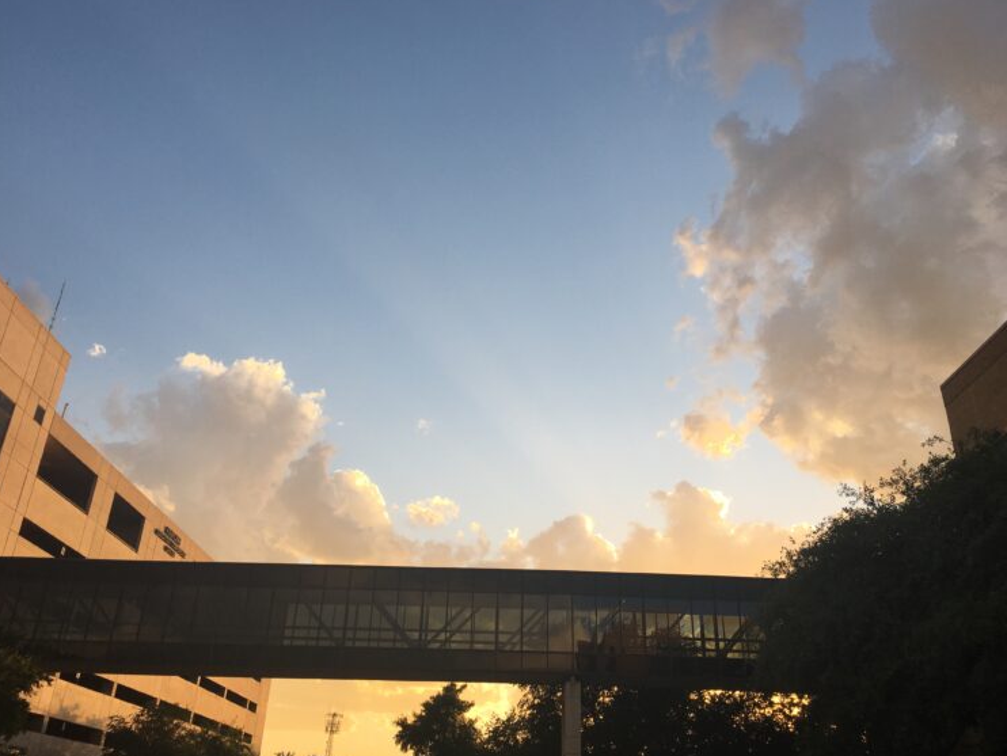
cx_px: 508
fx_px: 873
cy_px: 375
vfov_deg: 46.8
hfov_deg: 59.9
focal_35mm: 30
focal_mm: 4.15
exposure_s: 1/452
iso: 25
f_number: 2.2
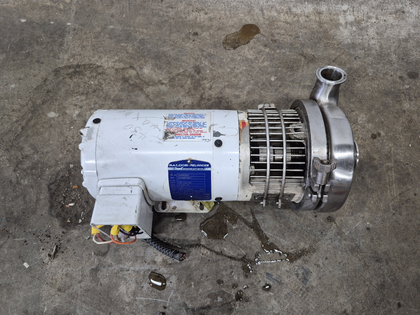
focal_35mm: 23
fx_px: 279
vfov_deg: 58.9
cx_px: 210
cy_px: 158
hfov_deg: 73.9
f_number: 1.8
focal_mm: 5.4
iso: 250
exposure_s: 1/120
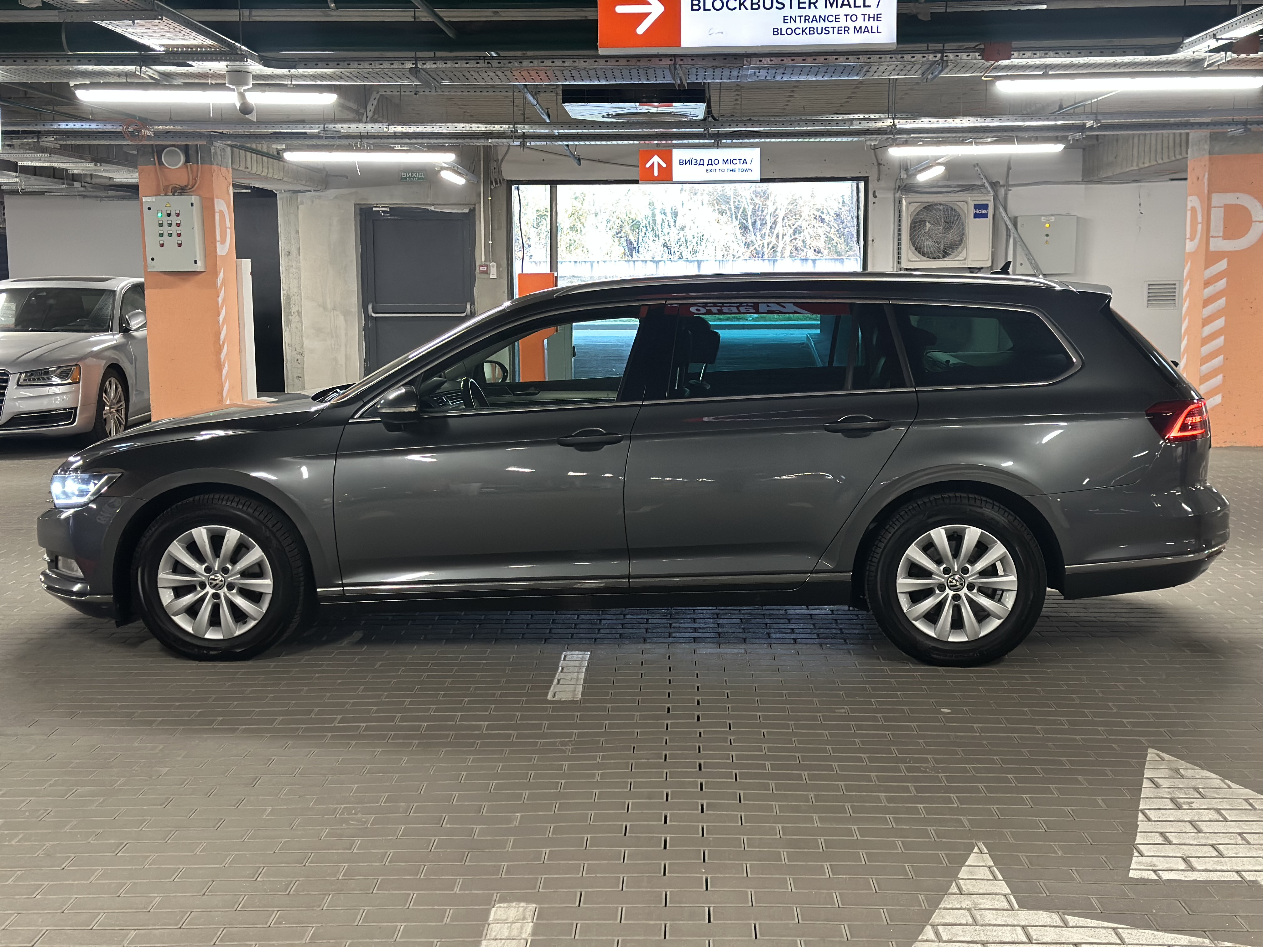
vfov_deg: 30.3
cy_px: 474
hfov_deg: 39.7
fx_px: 1751
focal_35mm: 48
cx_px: 632
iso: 320
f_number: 1.78
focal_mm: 6.86
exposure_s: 1/50
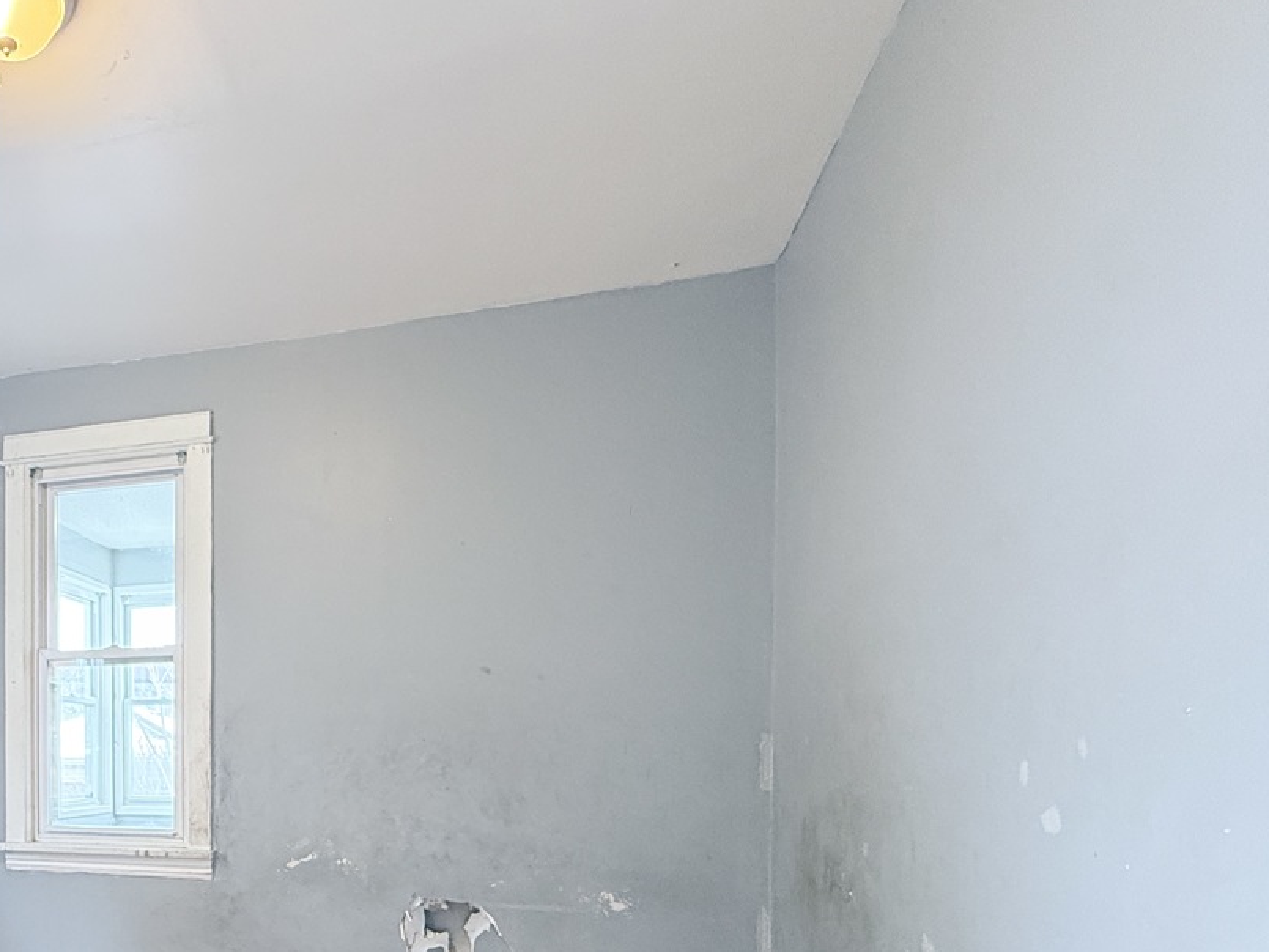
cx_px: 211
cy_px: 760
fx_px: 917
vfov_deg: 51.5
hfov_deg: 62.1
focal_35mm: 25
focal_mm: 2.22
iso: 400
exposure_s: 1/60
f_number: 2.2
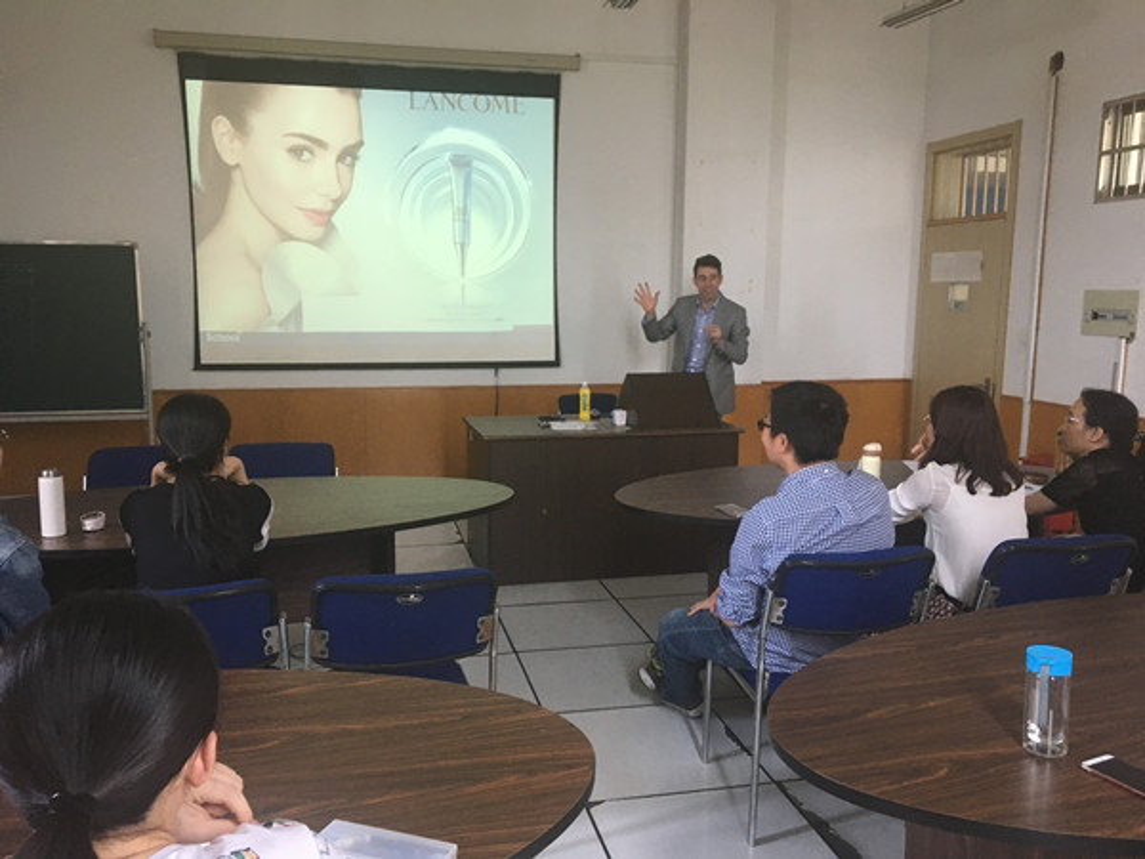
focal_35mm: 29
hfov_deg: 61.7
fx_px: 959
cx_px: 572
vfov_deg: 48.2
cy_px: 430
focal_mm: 4.15
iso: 64
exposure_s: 1/33
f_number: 2.2
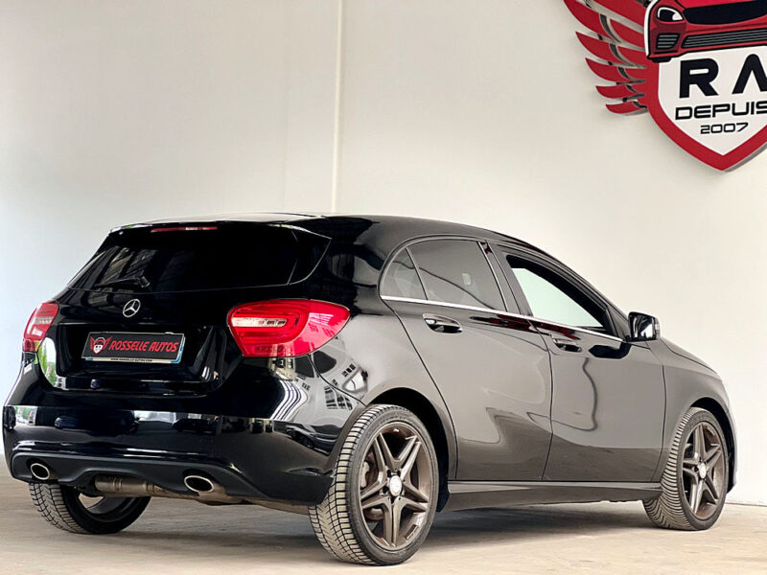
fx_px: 1706
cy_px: 288
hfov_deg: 25.3
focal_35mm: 77
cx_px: 384
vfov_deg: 19.1
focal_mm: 9
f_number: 2.8
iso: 250
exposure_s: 1/97
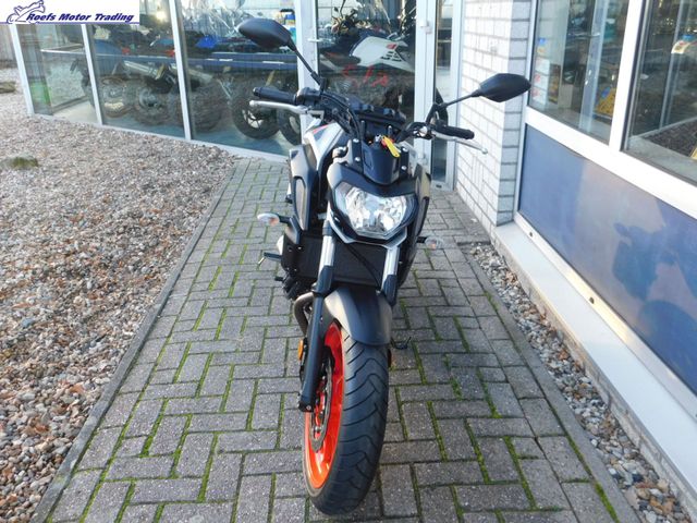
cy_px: 262
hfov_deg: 60.0
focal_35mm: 30
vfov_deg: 46.8
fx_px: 604
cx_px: 348
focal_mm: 5.3
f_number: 3.2
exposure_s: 1/40
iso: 125
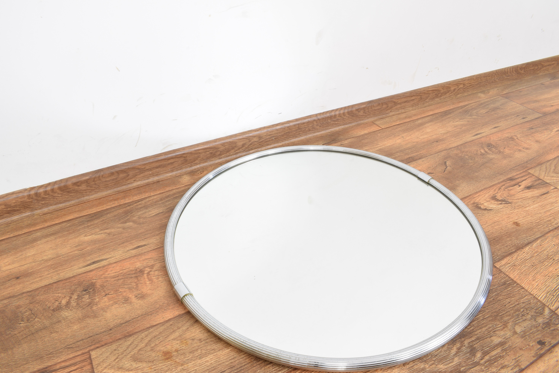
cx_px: 280
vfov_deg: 47.9
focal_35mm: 27
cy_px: 186
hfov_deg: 67.4
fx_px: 419
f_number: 22
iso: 100
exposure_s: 4
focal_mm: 18
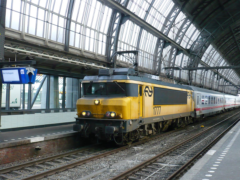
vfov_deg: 32.2
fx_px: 312
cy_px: 90
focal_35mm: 45
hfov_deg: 42.1
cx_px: 120
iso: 200
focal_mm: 7.5
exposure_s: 1/50
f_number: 3.2
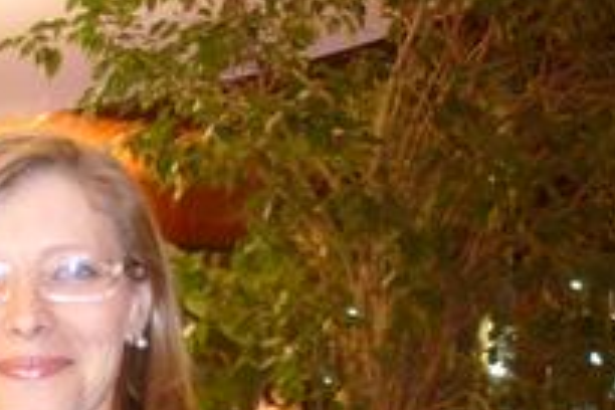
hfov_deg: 23.1
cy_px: 484
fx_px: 1435
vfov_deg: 15.7
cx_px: -12
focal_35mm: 84
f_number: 2.8
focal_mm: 5.5
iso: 400
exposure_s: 1/10
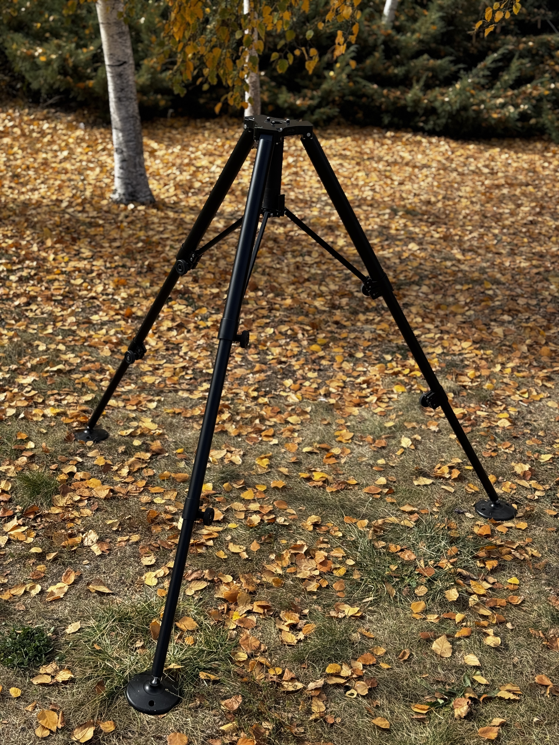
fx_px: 1034
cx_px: 280
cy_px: 372
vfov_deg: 39.7
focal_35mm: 48
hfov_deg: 30.3
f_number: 1.78
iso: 64
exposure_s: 1/1637
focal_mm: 6.76
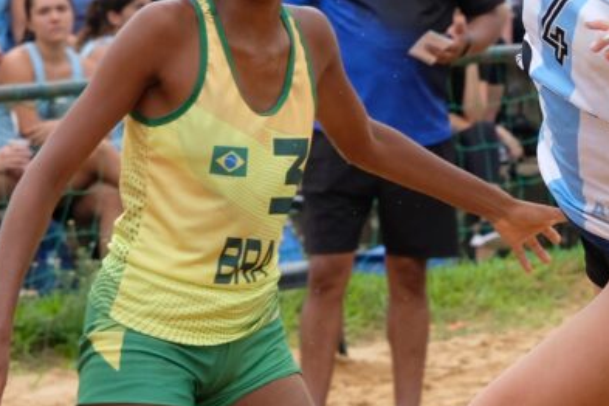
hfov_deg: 6.6
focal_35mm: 313
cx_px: 451
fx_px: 5295
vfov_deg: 4.4
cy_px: 55
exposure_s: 1/1000
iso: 800
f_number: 5.6
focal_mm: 80
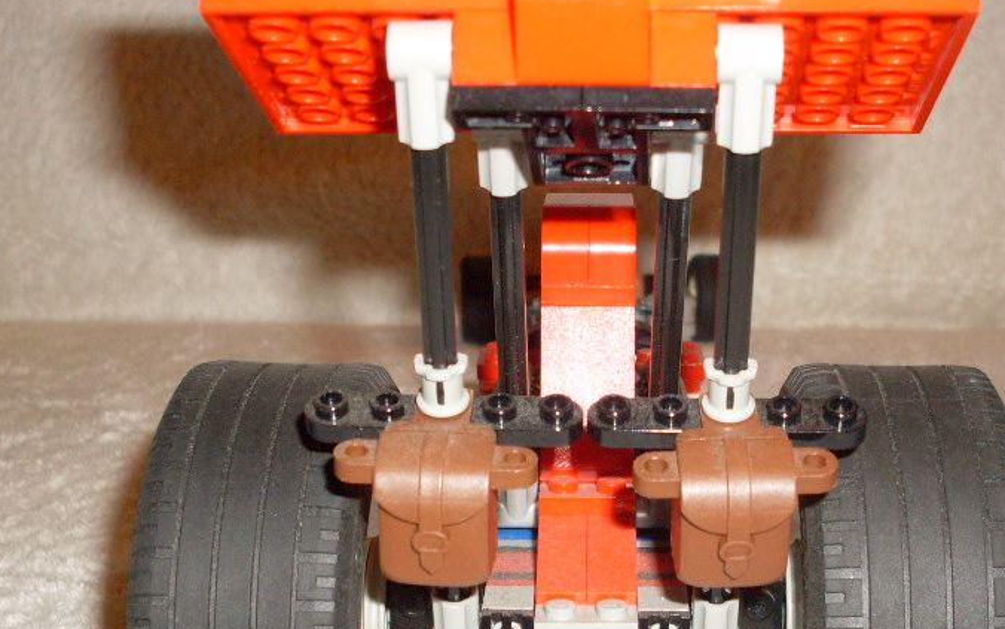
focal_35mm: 61
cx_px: 566
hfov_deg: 33.4
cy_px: 363
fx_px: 1671
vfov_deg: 21.3
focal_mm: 6.3
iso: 100
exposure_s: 1/45
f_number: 2.8
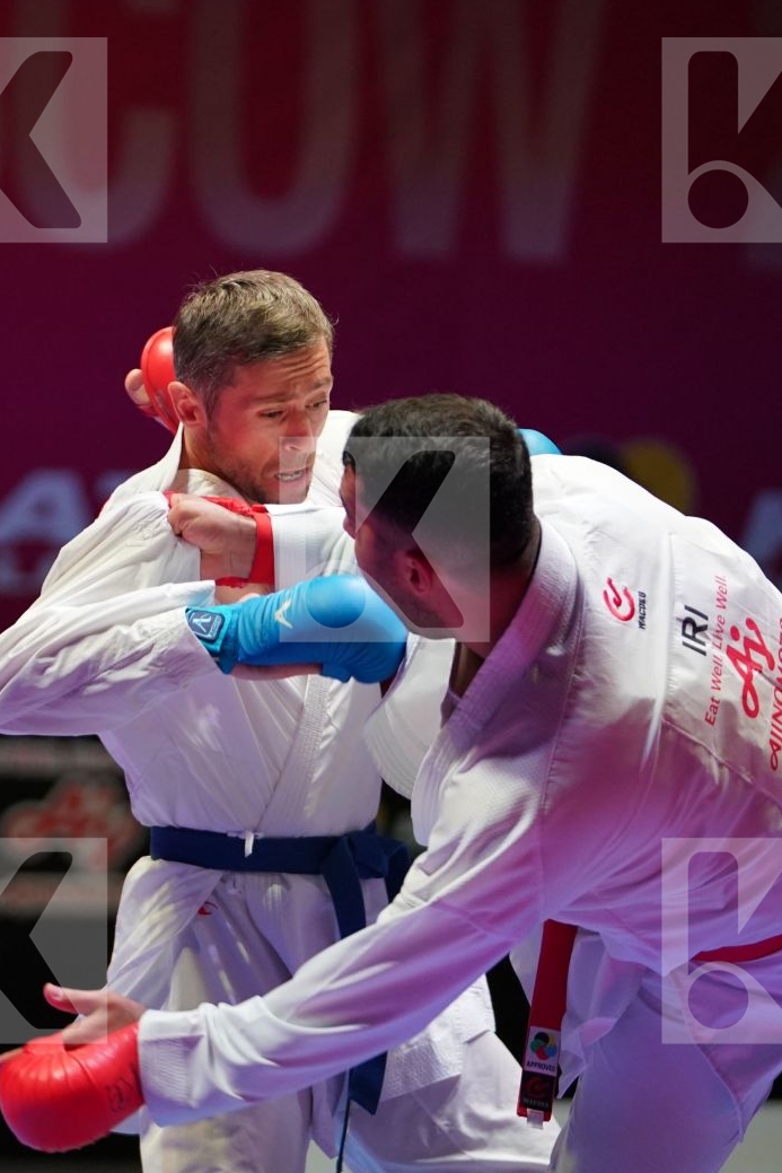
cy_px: 540
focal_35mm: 227
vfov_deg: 9.1
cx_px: 2
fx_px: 7393
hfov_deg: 6.0
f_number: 2.8
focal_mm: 131
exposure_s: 1/1000
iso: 2500
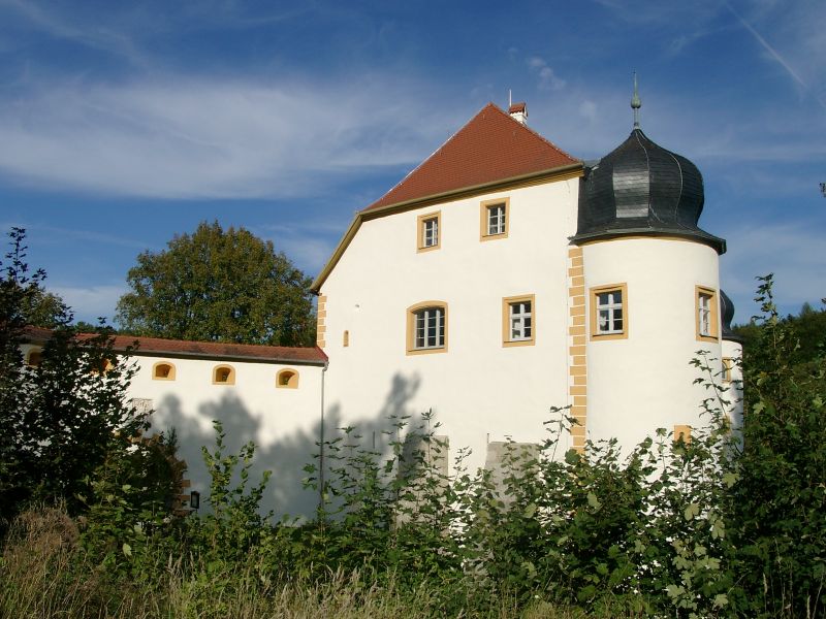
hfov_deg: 54.0
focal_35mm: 34
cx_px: 413
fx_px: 811
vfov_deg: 41.8
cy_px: 310
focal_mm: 7.13
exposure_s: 1/749
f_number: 5.6
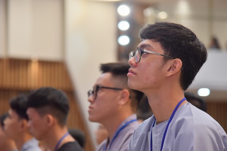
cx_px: 115
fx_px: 813
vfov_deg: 10.6
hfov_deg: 15.9
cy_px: 76
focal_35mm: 129
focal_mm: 120
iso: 1250
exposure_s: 1/125
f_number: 4
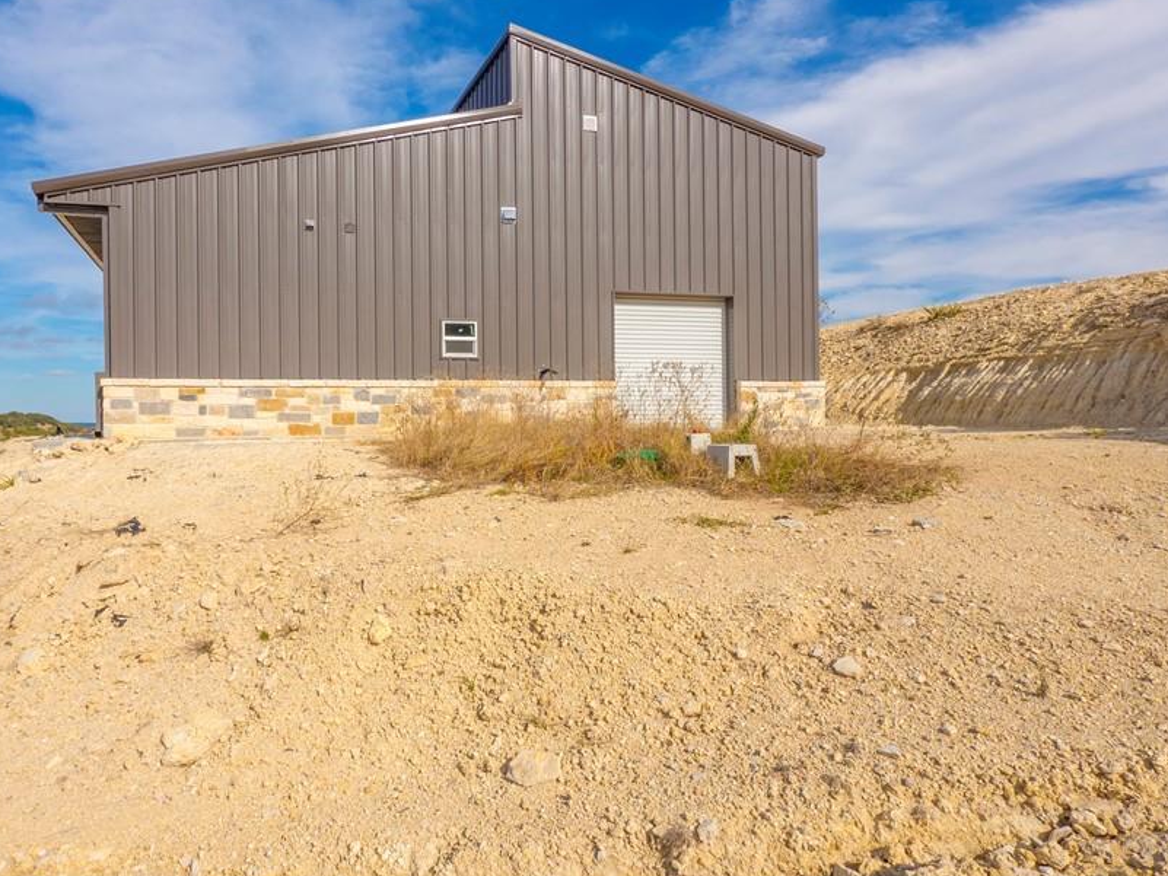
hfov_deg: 73.2
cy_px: 423
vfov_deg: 58.9
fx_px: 776
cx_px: 477
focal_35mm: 23
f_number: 10
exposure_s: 1/400
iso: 200
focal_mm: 9
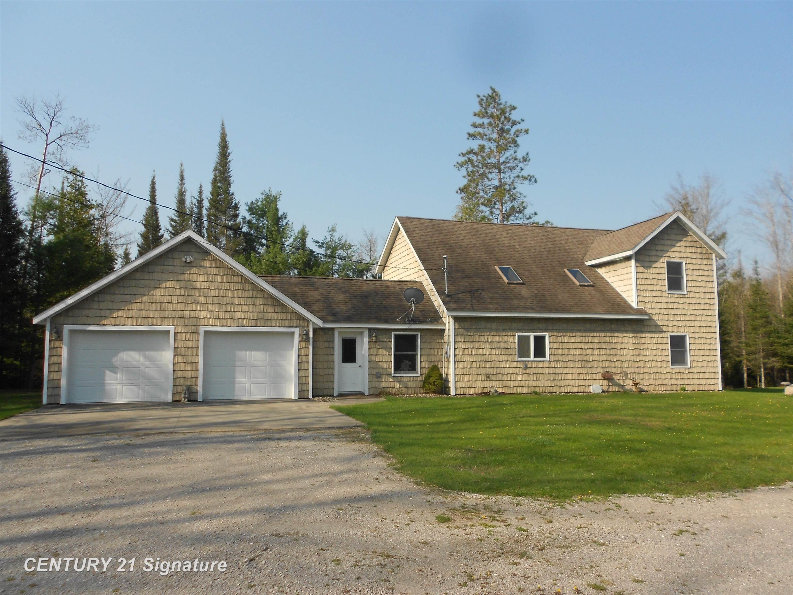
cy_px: 298
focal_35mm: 26
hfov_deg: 67.3
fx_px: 596
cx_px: 396
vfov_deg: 53.1
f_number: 3.2
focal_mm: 4.6
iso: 80
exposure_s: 1/800
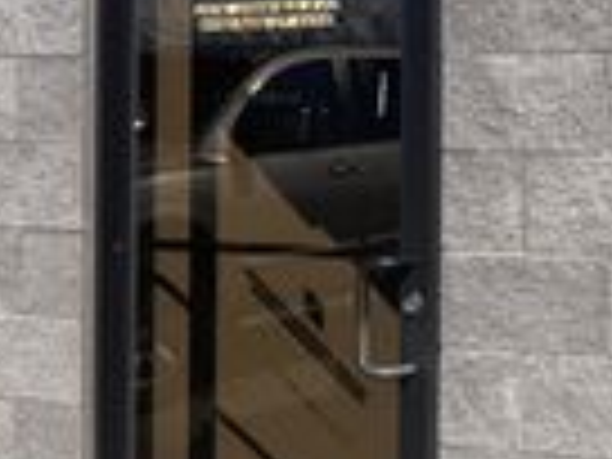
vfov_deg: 16.6
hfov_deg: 20.3
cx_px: 806
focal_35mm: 88
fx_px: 1556
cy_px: 70
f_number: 1.78
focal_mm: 6.76
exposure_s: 1/6173
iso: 80
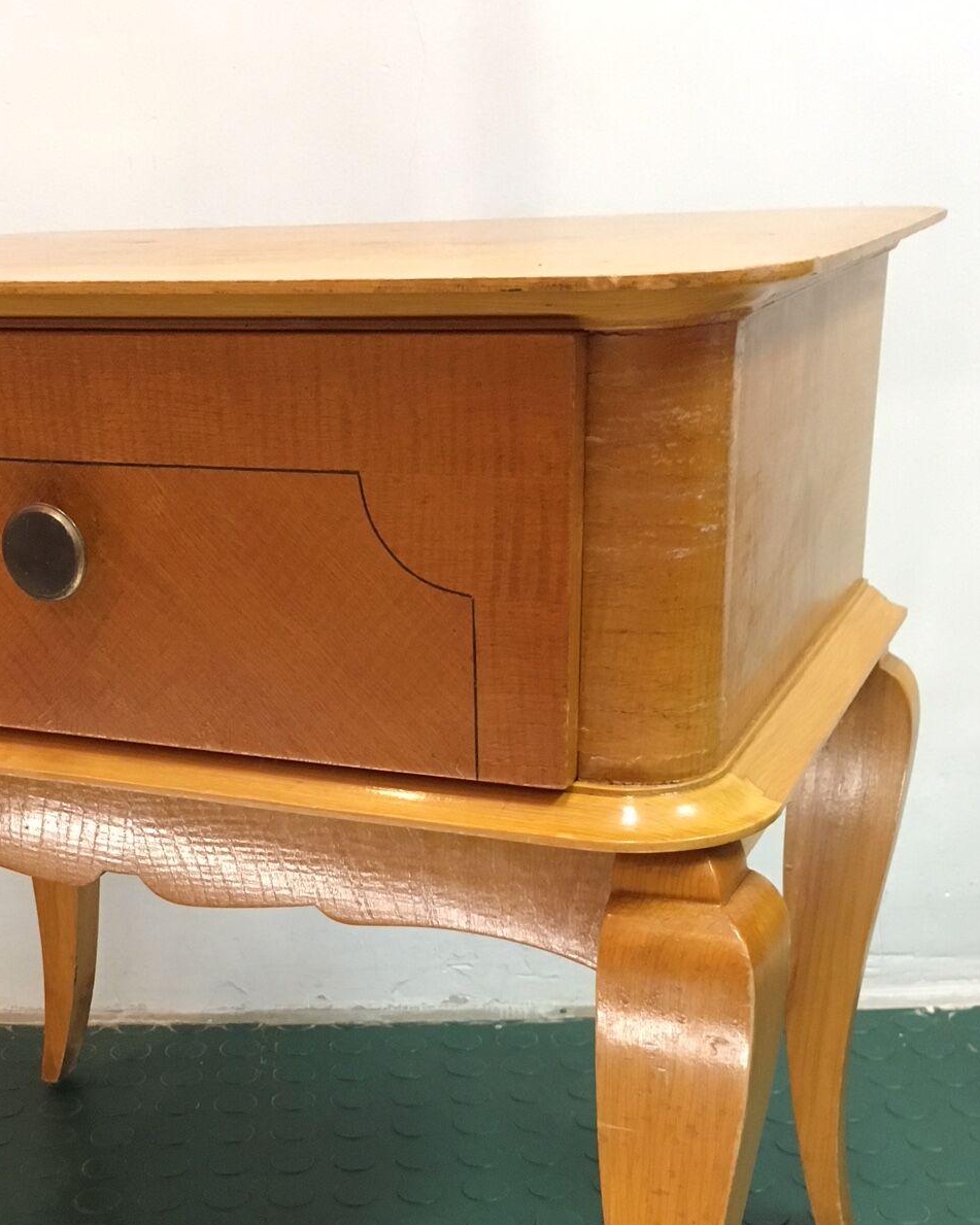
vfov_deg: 38.1
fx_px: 1740
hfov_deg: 31.0
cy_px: 859
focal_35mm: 48
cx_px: 280
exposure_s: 1/20
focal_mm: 4.15
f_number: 2.2
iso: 200
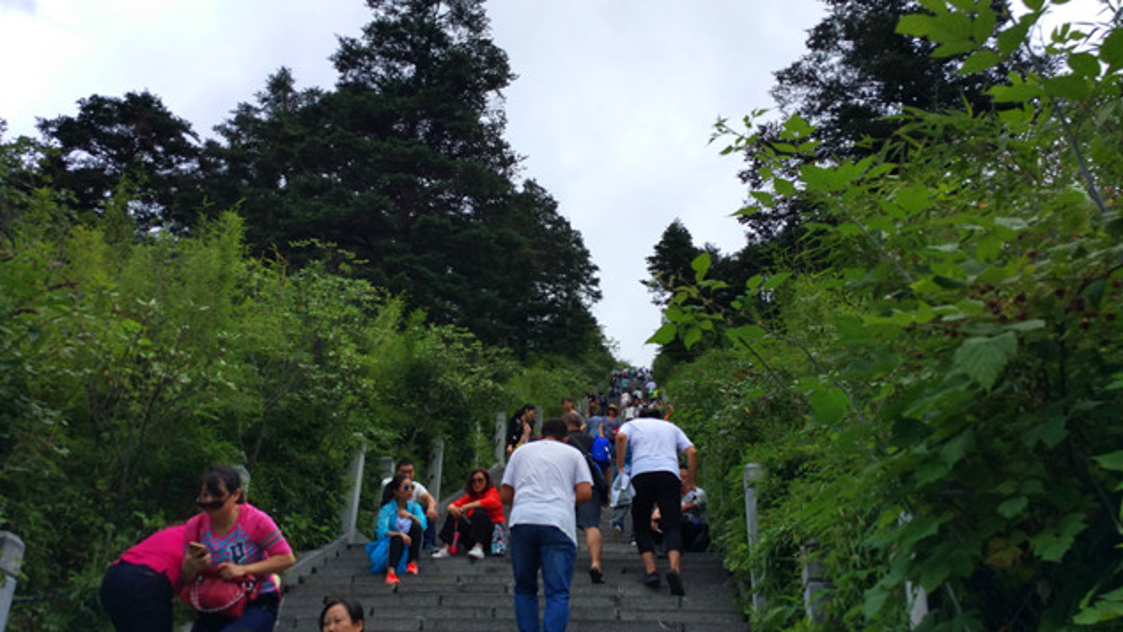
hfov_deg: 59.5
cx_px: 558
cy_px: 363
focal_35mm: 33
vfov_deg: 35.6
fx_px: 983
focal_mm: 4.12
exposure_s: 1/1202
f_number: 2
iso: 100
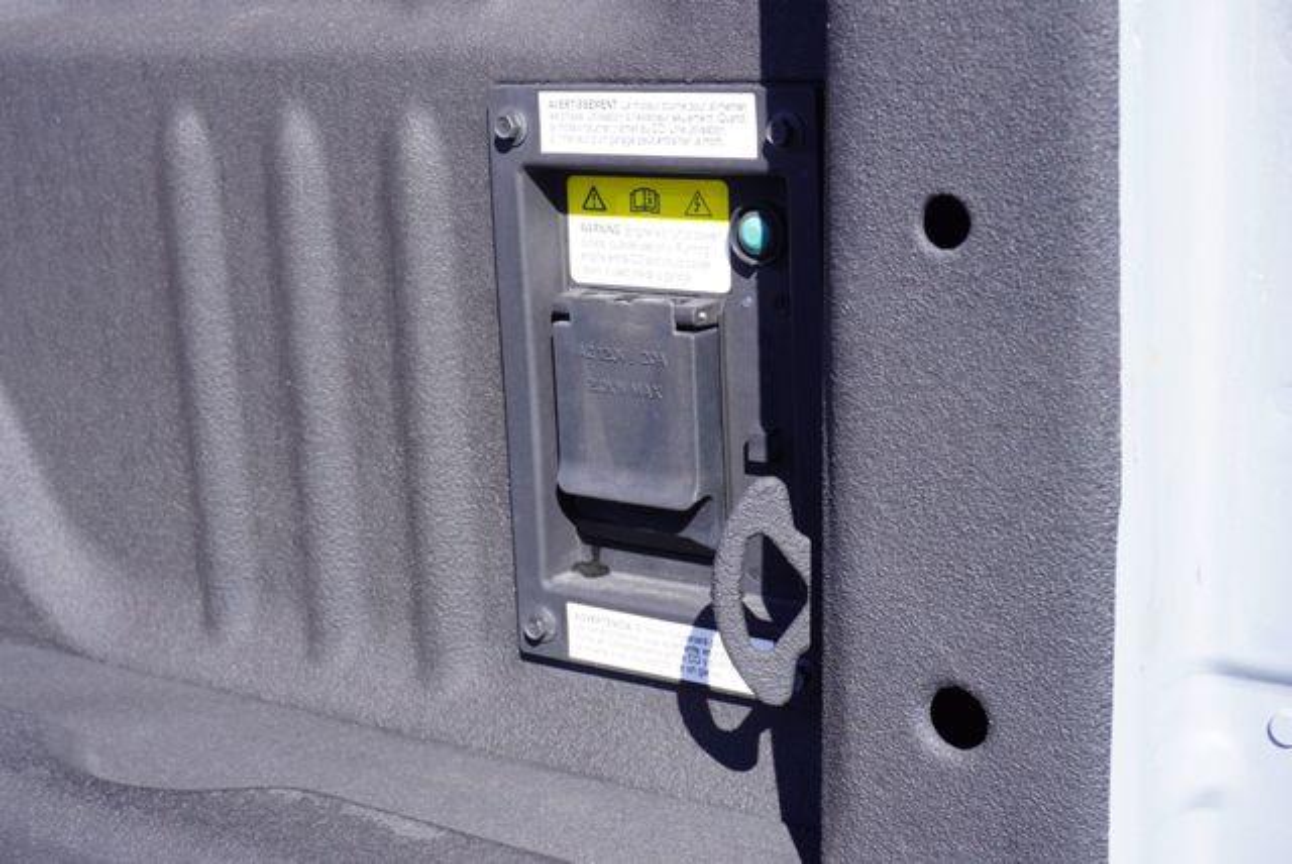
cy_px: 432
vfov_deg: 24.5
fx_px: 1994
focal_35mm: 56
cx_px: 646
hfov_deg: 35.9
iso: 100
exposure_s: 1/100
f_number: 8
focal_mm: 37
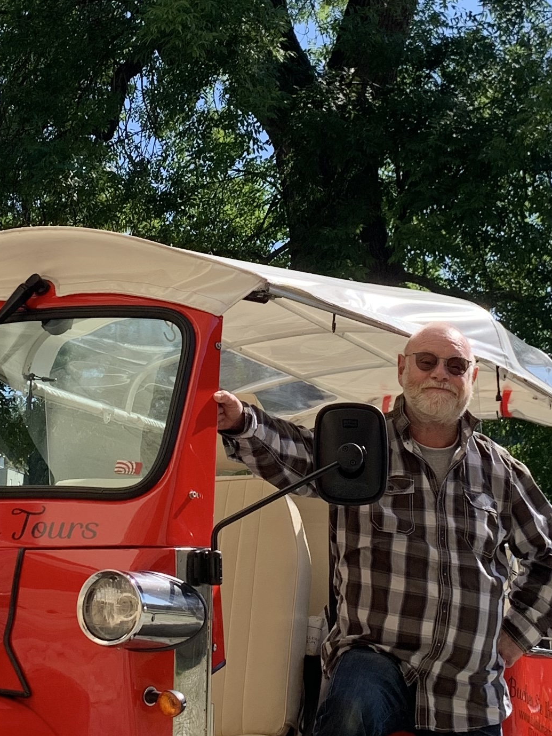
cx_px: 220
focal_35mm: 76
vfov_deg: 25.5
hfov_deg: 19.4
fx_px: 1615
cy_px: 226
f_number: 1.8
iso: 25
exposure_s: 1/1387
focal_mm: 4.25
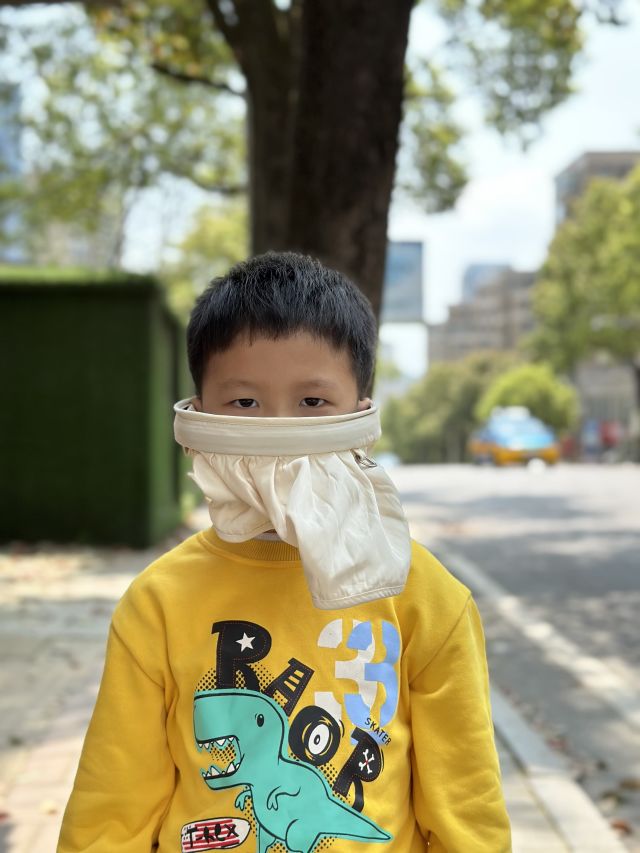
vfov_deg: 39.7
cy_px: 426
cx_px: 320
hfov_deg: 30.3
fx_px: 1183
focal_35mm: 48
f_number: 1.78
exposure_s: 1/1613
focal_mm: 6.86
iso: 80
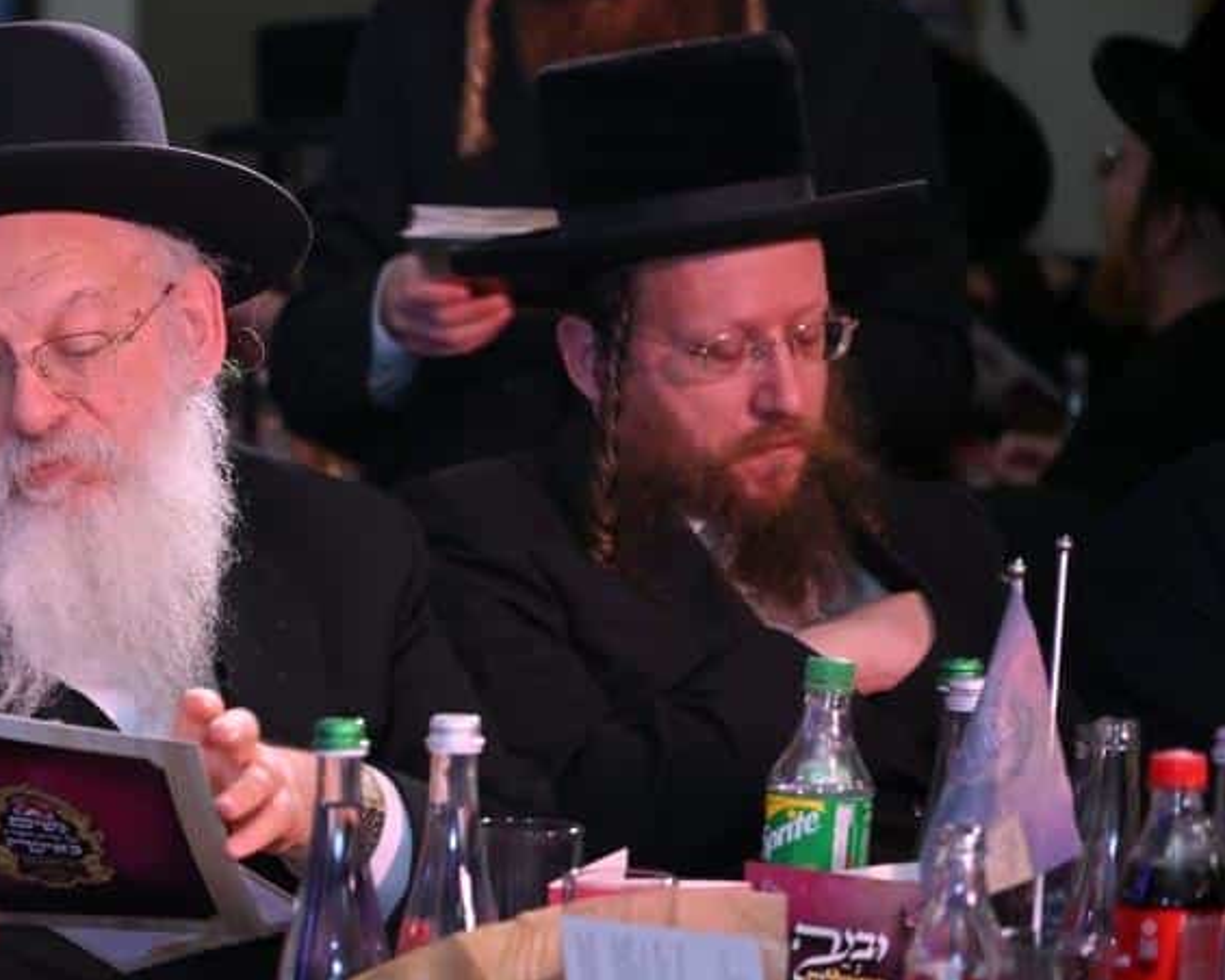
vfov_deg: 8.3
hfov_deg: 10.3
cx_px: 117
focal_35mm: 187
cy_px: 511
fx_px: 6780
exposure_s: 1/125
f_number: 4
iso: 320
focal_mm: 110
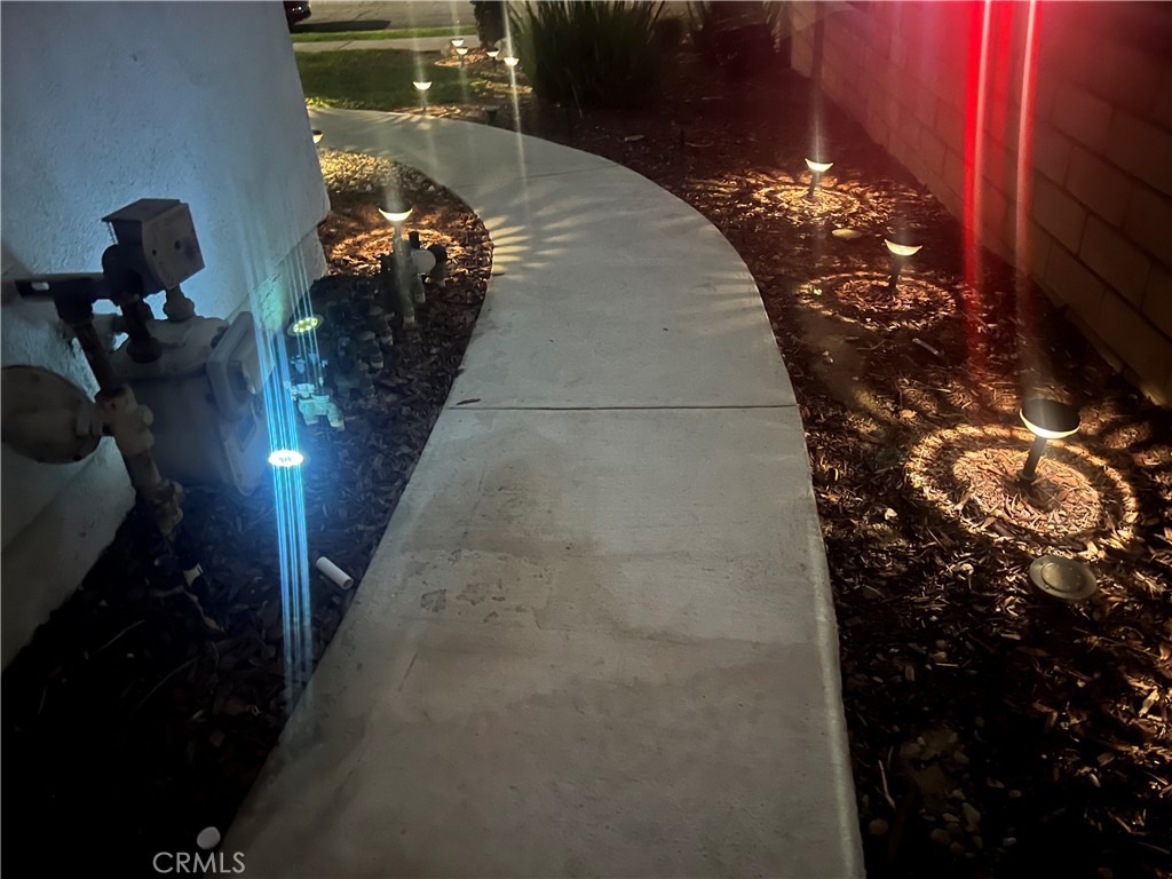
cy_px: 440
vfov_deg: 53.1
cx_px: 586
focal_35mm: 26
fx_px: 880
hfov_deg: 67.3
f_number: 1.5
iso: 1250
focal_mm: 5.7
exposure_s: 1/5
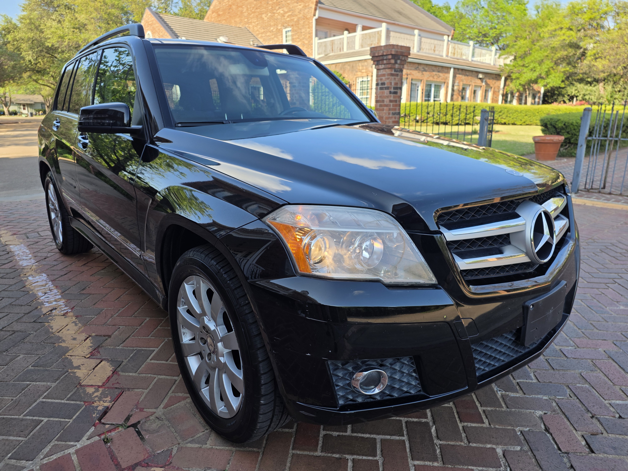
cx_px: 314
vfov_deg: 58.9
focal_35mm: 23
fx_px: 417
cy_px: 236
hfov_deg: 73.9
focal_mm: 6.25
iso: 80
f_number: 1.7
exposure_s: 1/1632
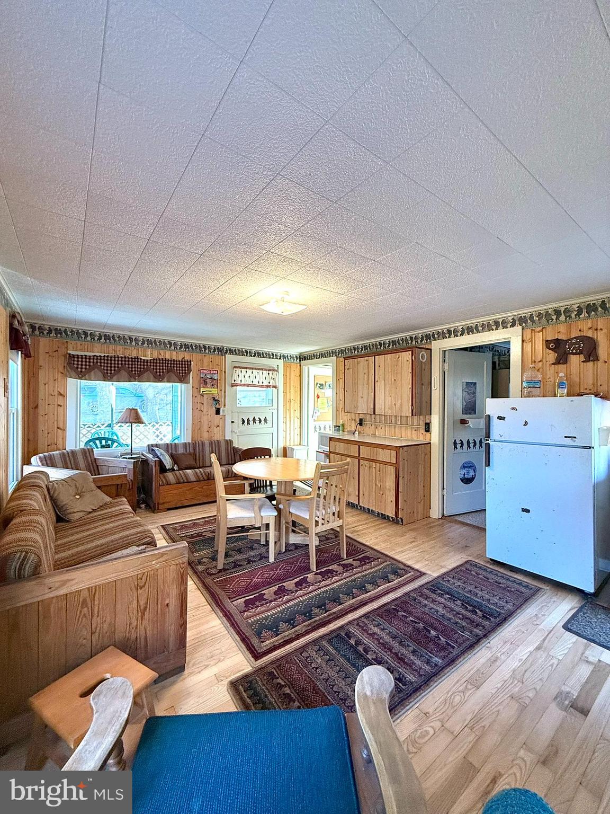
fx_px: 329
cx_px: 305
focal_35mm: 14
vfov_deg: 102.1
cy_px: 407
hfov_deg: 85.7
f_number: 2.2
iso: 250
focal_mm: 2.22
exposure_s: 1/60
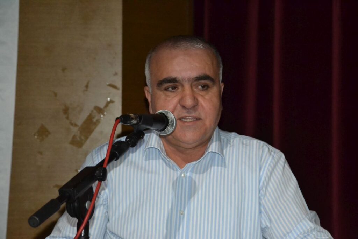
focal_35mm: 105
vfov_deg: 13.0
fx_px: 1044
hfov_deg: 19.5
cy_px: 120
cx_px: 179
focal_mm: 70
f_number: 5.3
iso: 3200
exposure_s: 1/60
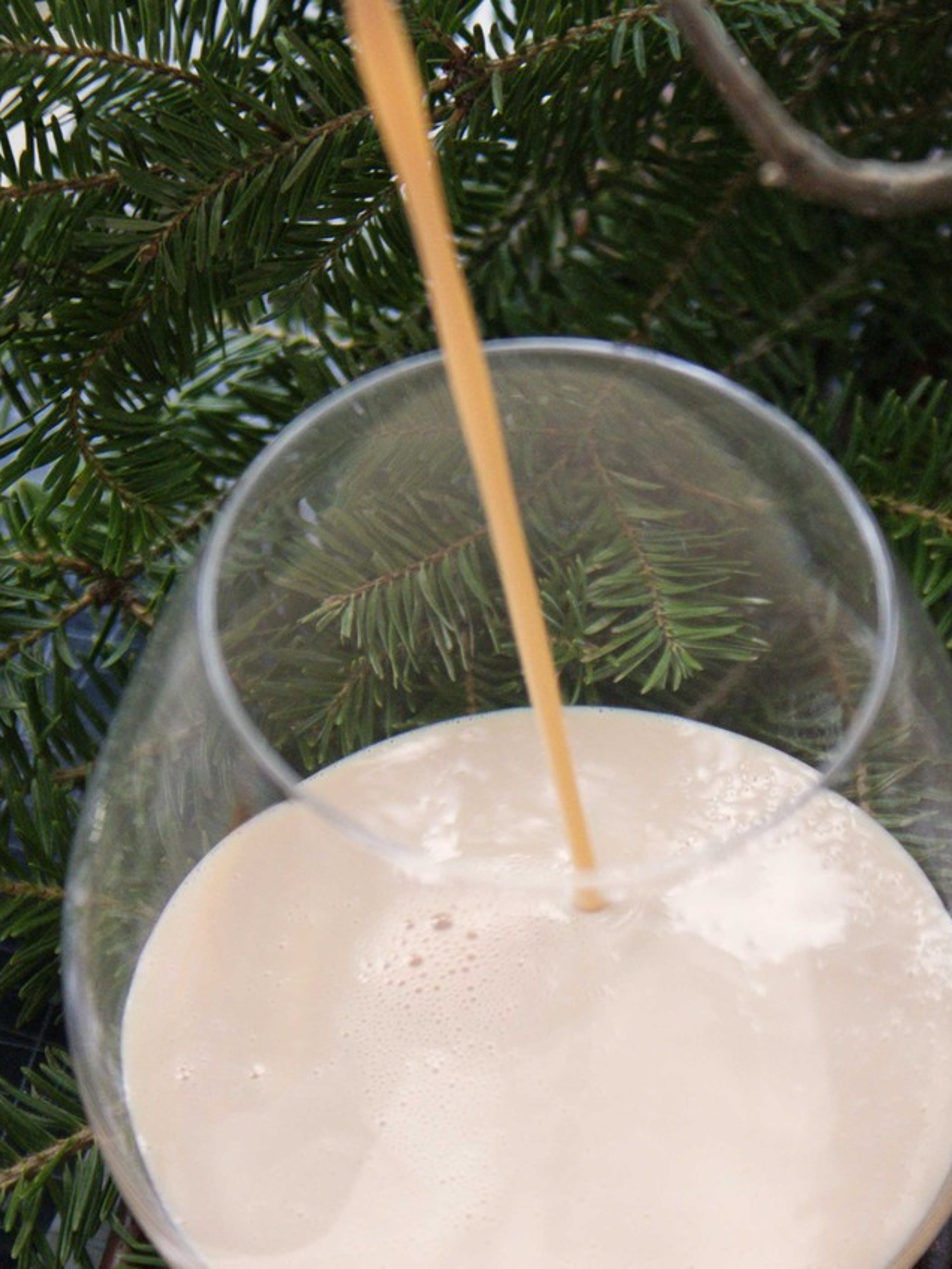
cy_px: 816
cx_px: 494
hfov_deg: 10.7
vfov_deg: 14.2
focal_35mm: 139
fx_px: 5097
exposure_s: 1/30
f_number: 5.6
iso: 400
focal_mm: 70
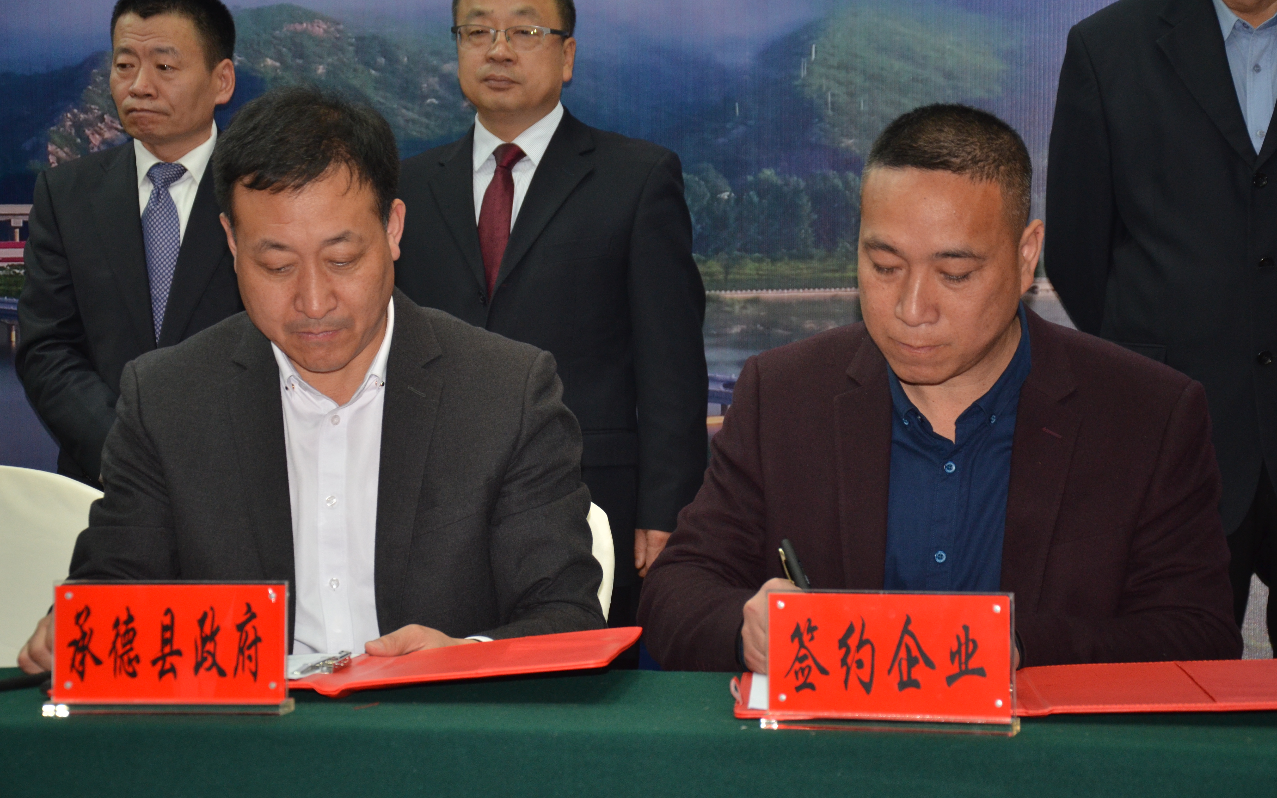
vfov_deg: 14.7
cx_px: 640
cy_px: 380
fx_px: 3097
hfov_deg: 23.3
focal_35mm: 89
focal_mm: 58
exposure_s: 1/60
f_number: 5
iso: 800
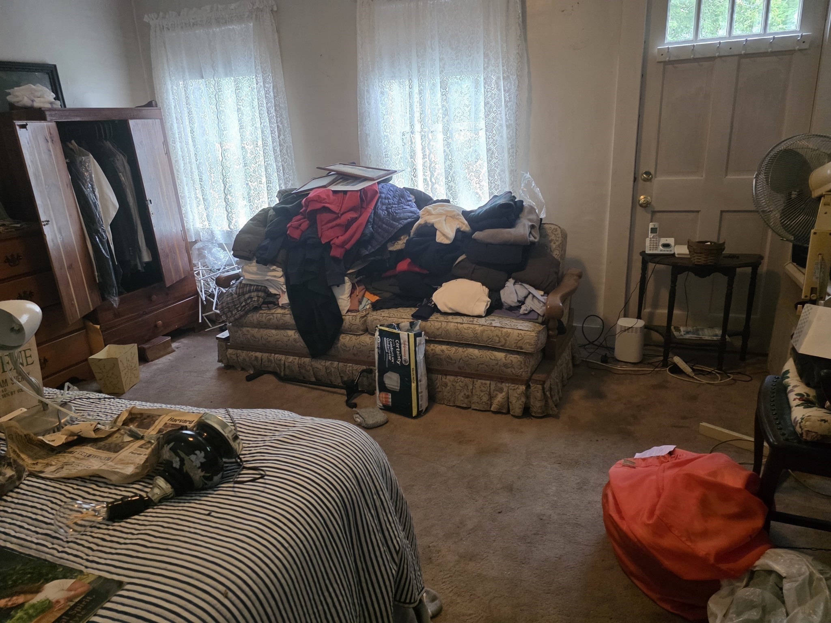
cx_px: 416
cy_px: 312
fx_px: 552
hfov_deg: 73.9
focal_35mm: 23
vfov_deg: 58.9
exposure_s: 1/120
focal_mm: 6.3
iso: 1000
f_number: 1.7
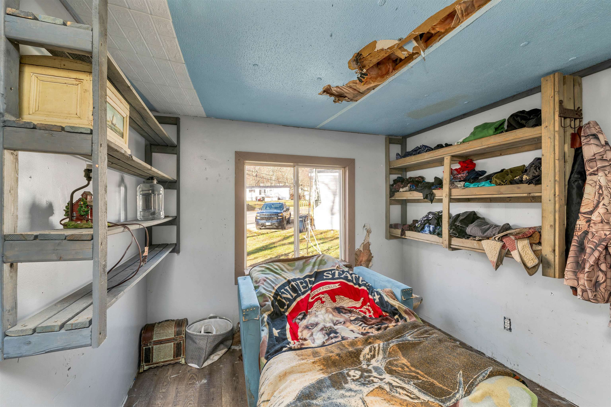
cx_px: 306
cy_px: 204
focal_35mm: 14
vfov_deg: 81.2
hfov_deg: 104.3
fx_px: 238
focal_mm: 14
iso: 400
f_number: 8
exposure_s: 1/5
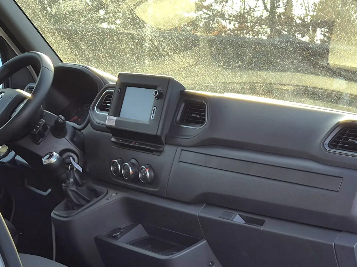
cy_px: 345
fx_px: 722
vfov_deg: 19.4
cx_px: 306
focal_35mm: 70
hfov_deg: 27.0
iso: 25
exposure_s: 1/233
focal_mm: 5.4
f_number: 1.8
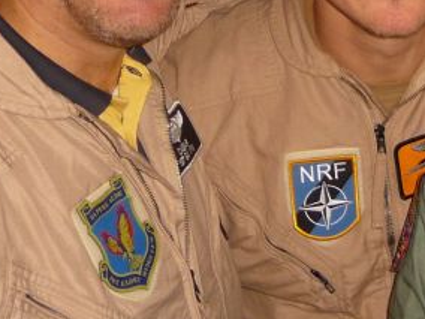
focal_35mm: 101
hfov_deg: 19.3
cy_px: -100
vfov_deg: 14.0
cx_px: 313
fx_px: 1240
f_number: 3.3
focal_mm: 4.7
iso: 125
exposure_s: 1/30
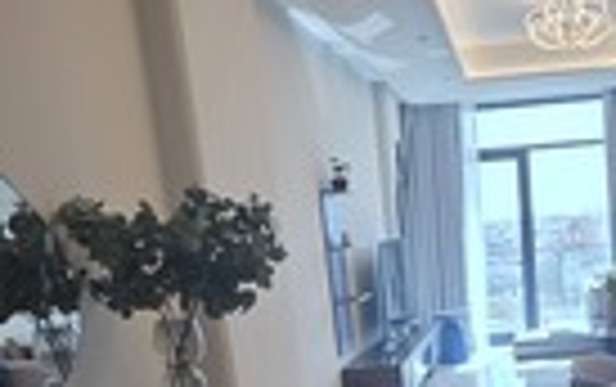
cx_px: 465
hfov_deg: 42.1
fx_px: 773
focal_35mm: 46
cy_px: 443
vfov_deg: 25.6
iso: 40
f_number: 1.9
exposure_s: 1/100
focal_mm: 2.2
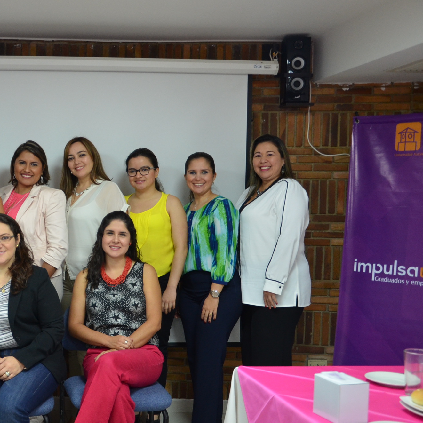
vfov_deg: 34.1
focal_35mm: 50
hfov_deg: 32.3
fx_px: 688
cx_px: 32
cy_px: 238
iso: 800
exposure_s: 1/40
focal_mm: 21
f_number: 3.8
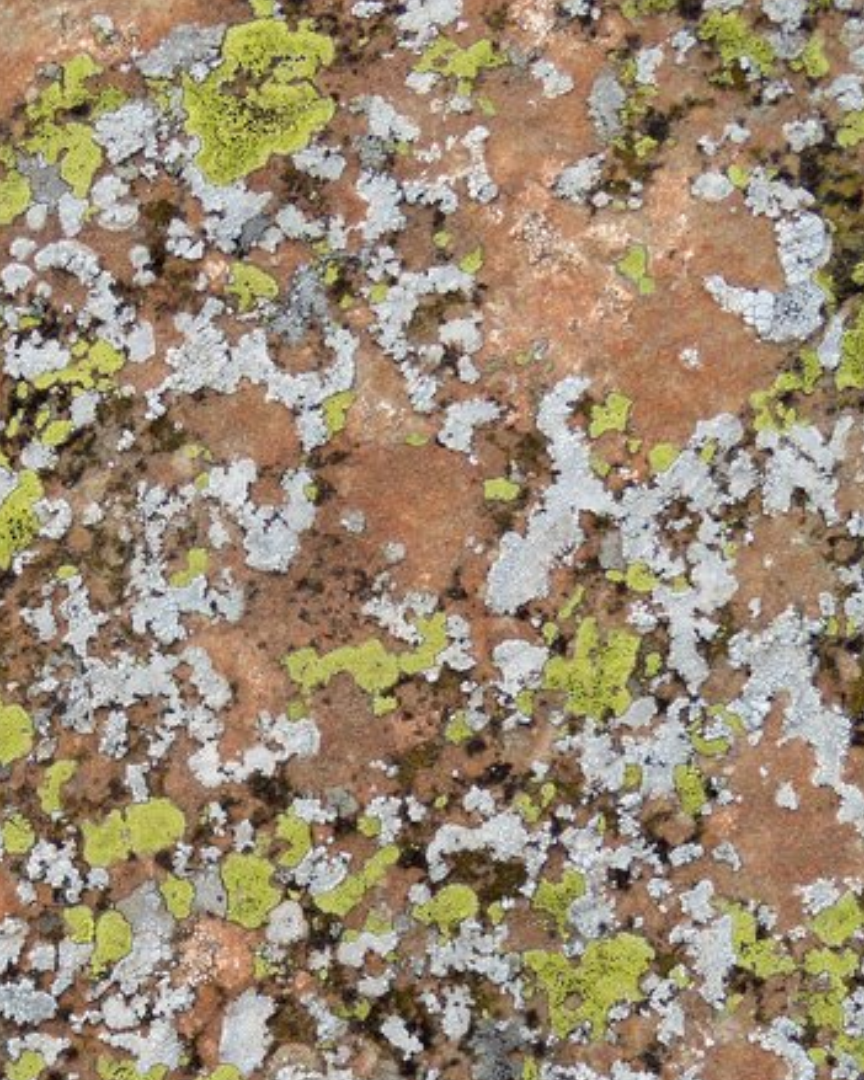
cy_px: 669
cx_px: 148
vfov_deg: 31.3
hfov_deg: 24.9
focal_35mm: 60
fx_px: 1918
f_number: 3.6
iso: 80
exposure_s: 1/500
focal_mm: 6.4
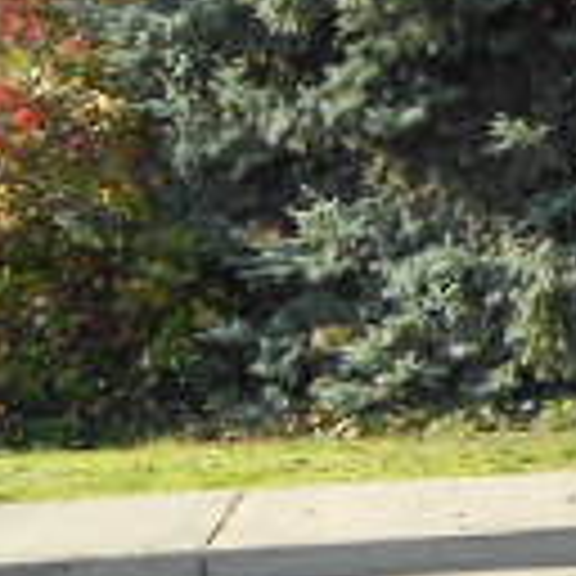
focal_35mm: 128
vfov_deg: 13.5
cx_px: 1107
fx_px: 2410
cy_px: 40
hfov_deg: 12.2
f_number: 3.4
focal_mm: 5.1
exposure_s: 1/250
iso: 80
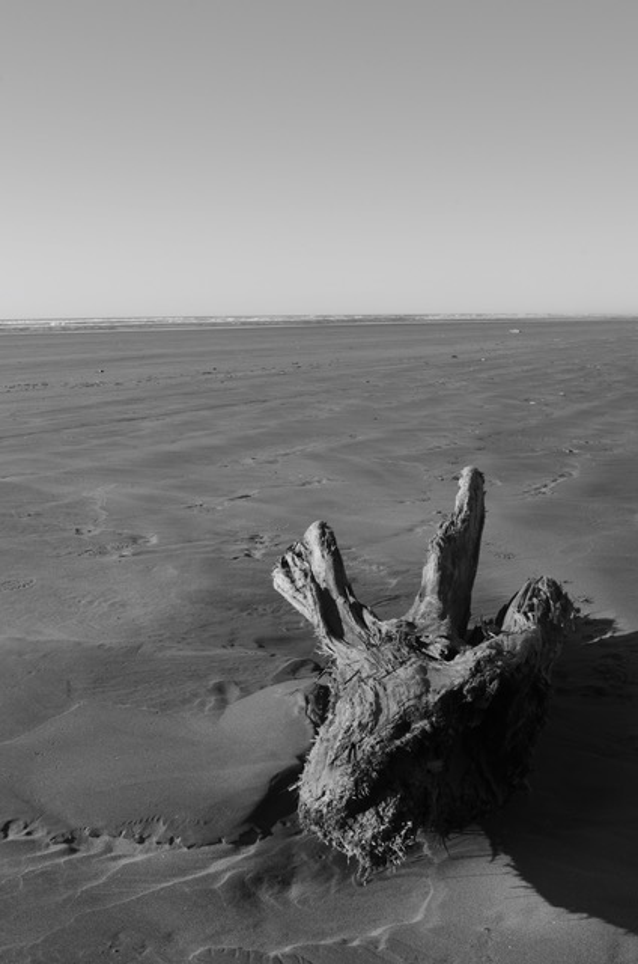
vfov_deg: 53.2
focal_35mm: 36
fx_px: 961
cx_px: 319
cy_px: 482
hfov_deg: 36.7
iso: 200
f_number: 16
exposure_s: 1/160
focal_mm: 24
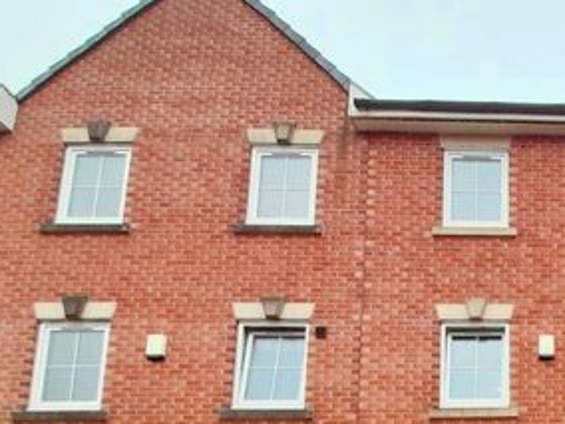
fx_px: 522
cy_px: 491
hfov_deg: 45.9
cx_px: 587
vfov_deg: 35.9
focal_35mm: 32
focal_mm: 1.42
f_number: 2.2
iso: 40
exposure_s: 1/325
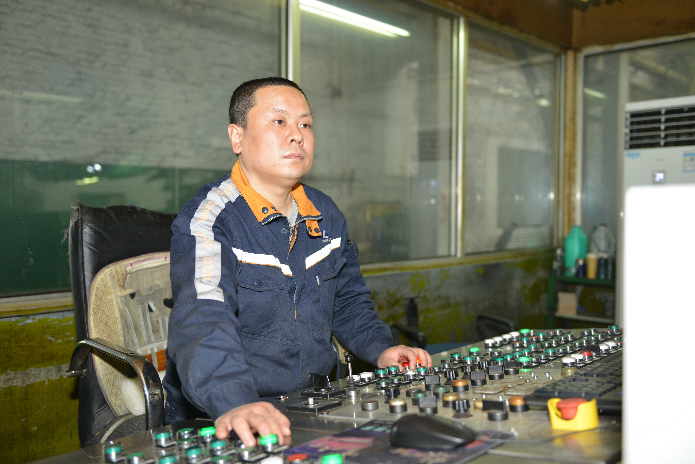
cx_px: 348
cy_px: 232
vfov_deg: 36.9
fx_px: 695
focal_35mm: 36
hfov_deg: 53.1
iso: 1250
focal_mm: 36
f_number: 2.8
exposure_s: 1/100
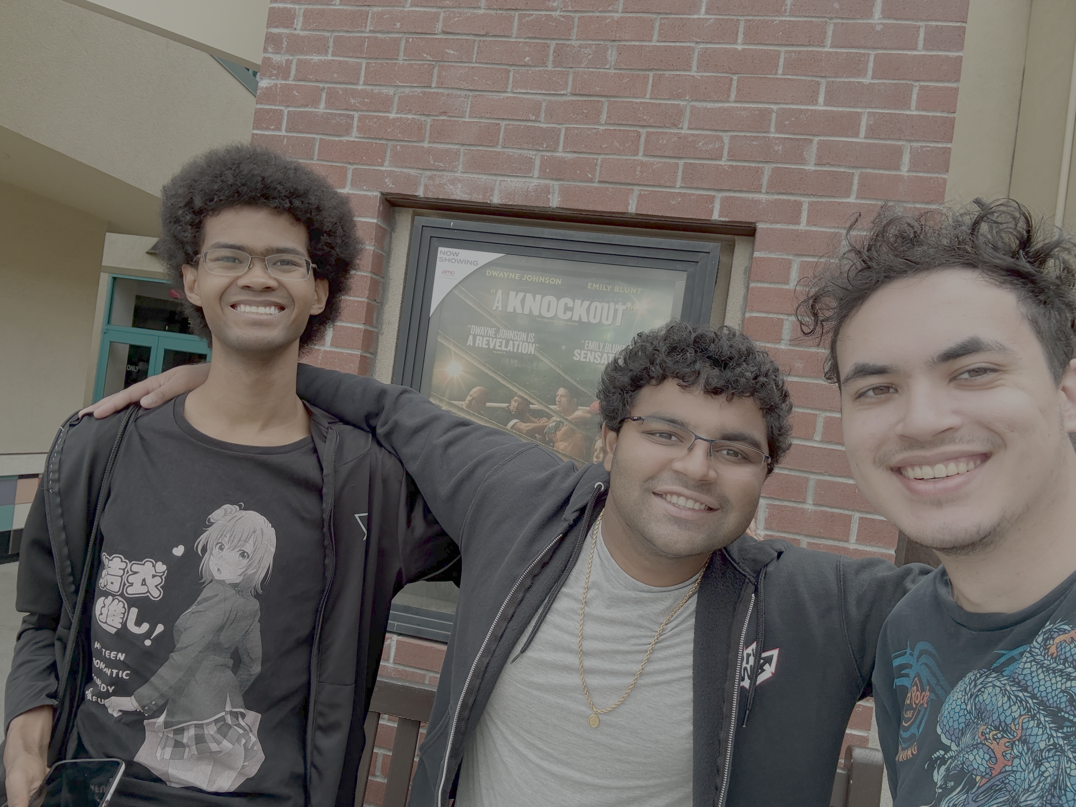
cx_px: 538
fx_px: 715
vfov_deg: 58.9
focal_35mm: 23
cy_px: 404
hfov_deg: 73.9
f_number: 1.9
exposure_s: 1/289
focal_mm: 2.69
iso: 25
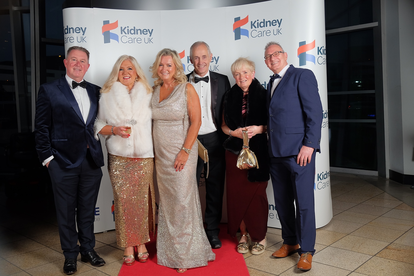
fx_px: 414
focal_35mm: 36
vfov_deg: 36.9
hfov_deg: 53.1
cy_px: 138
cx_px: 207
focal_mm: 24.3
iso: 400
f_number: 4
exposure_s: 1/180
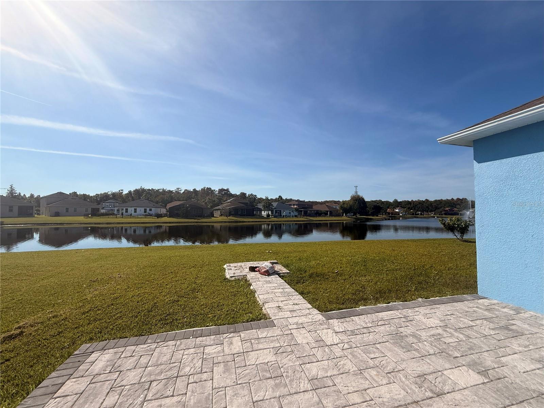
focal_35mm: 14
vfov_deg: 85.7
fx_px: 220
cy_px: 204
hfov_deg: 102.1
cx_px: 272
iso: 50
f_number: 2.2
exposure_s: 1/3460
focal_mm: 2.22
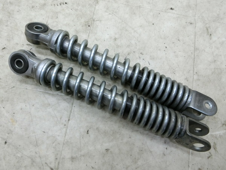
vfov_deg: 54.9
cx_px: 113
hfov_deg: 69.4
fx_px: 163
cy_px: 85
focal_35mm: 25
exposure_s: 1/100
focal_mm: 4.5
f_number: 3.5
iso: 400
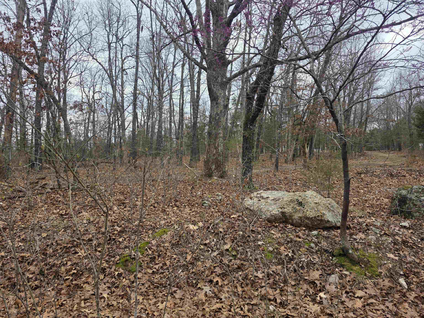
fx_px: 282
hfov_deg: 73.9
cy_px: 159
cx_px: 212
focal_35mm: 23
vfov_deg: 58.9
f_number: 1.7
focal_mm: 6.3
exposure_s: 1/359
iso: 32
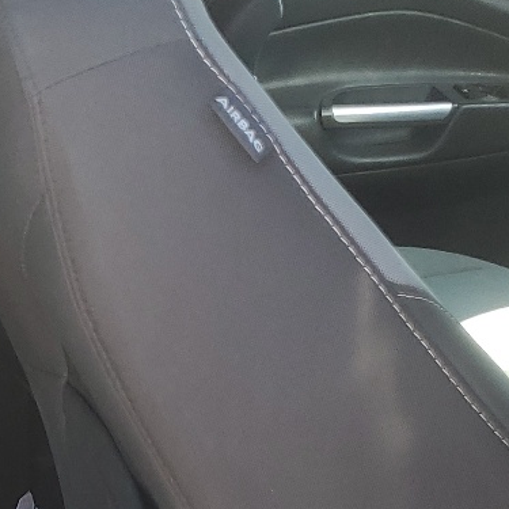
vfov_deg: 17.7
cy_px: 360
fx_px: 1630
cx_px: -303
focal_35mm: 98
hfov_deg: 15.9
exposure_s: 1/120
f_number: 1.5
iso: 51
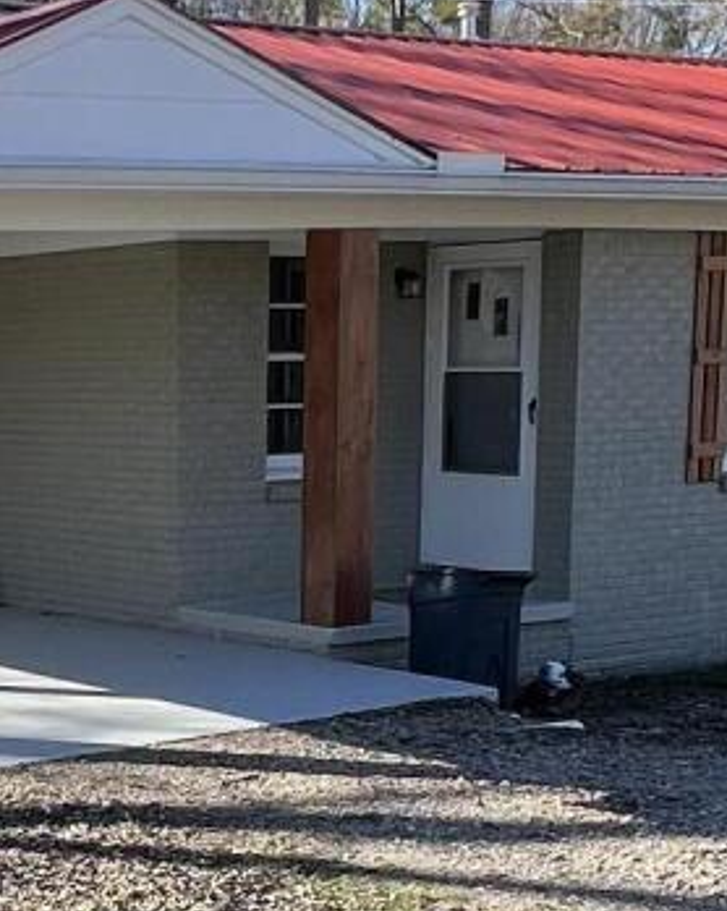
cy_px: 717
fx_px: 1965
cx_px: -133
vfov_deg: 25.7
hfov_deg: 19.8
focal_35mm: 73
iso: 32
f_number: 1.8
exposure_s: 1/461
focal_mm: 1.57
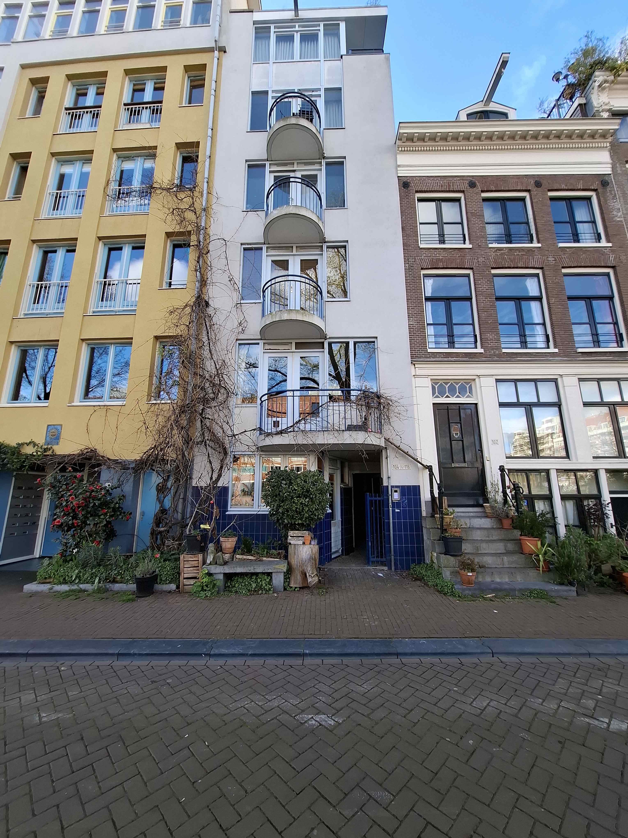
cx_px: 314
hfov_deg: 89.9
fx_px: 314
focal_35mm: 13
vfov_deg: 106.2
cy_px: 419
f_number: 2.2
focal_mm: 1.74
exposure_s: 1/160
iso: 40
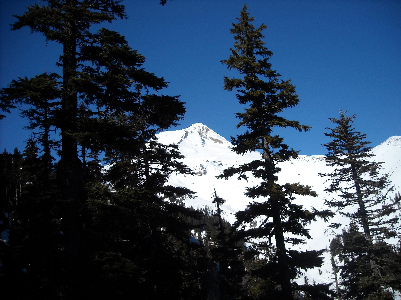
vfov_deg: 40.7
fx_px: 405
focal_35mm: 35
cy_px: 150
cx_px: 200
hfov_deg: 52.6
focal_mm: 5.7
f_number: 5.6
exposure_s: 1/544
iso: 64
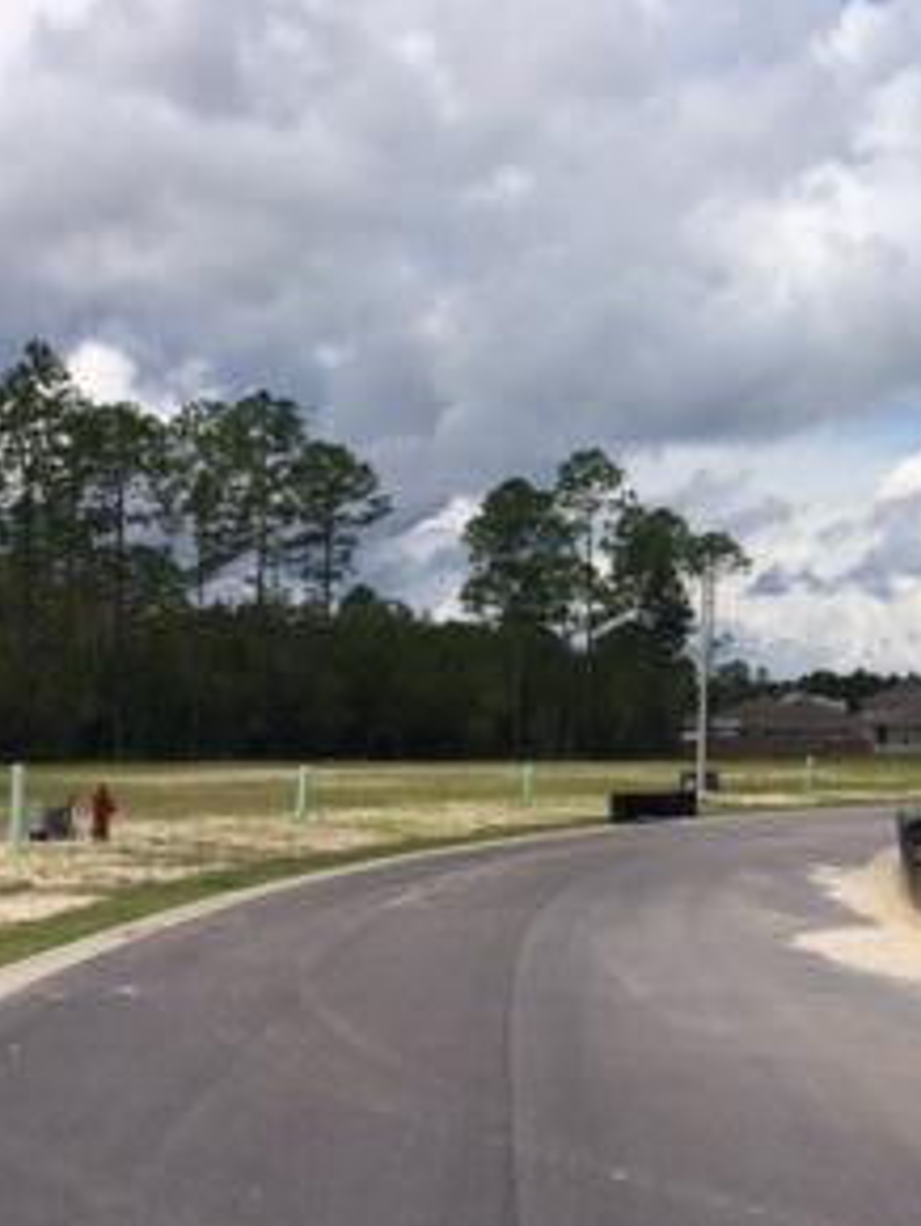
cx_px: 672
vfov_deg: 30.1
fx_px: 2267
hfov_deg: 22.8
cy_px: 469
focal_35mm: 64
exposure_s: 1/5882
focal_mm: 4.15
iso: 40
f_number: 2.2
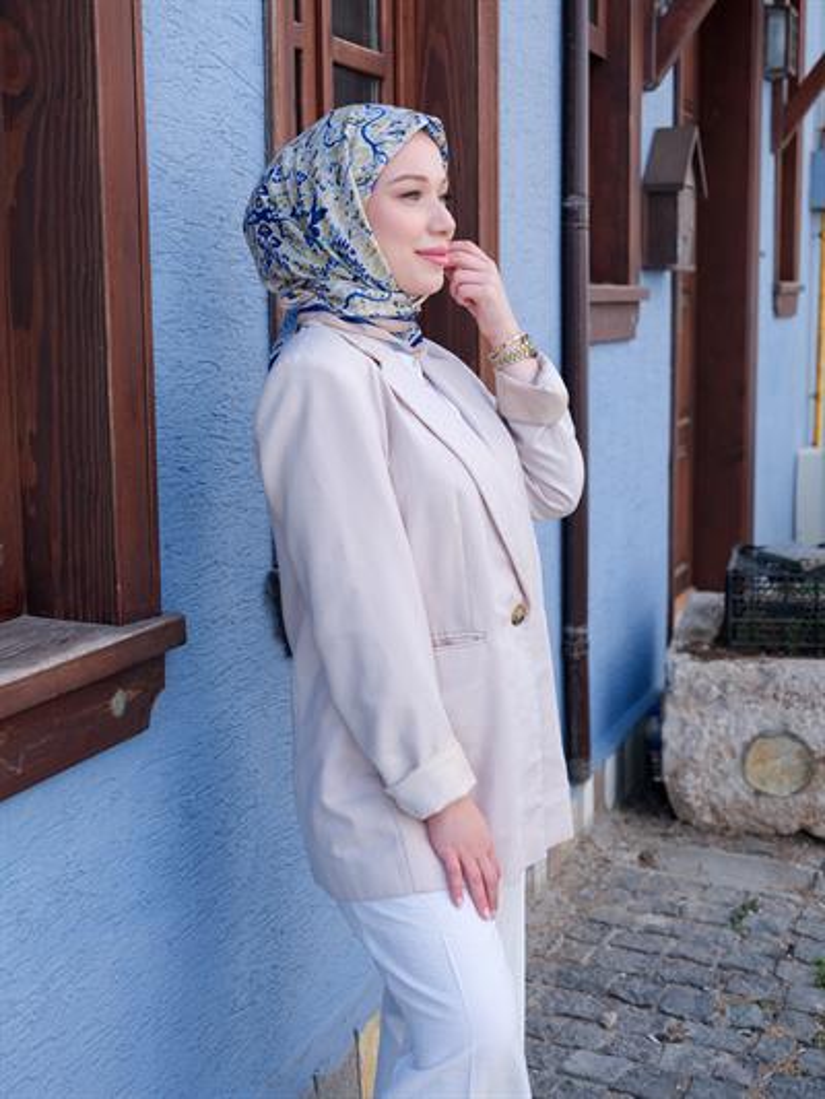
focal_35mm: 55
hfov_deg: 26.6
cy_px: 550
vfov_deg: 34.9
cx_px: 412
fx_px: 1747
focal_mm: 70
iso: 320
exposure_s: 1/250
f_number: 5.6
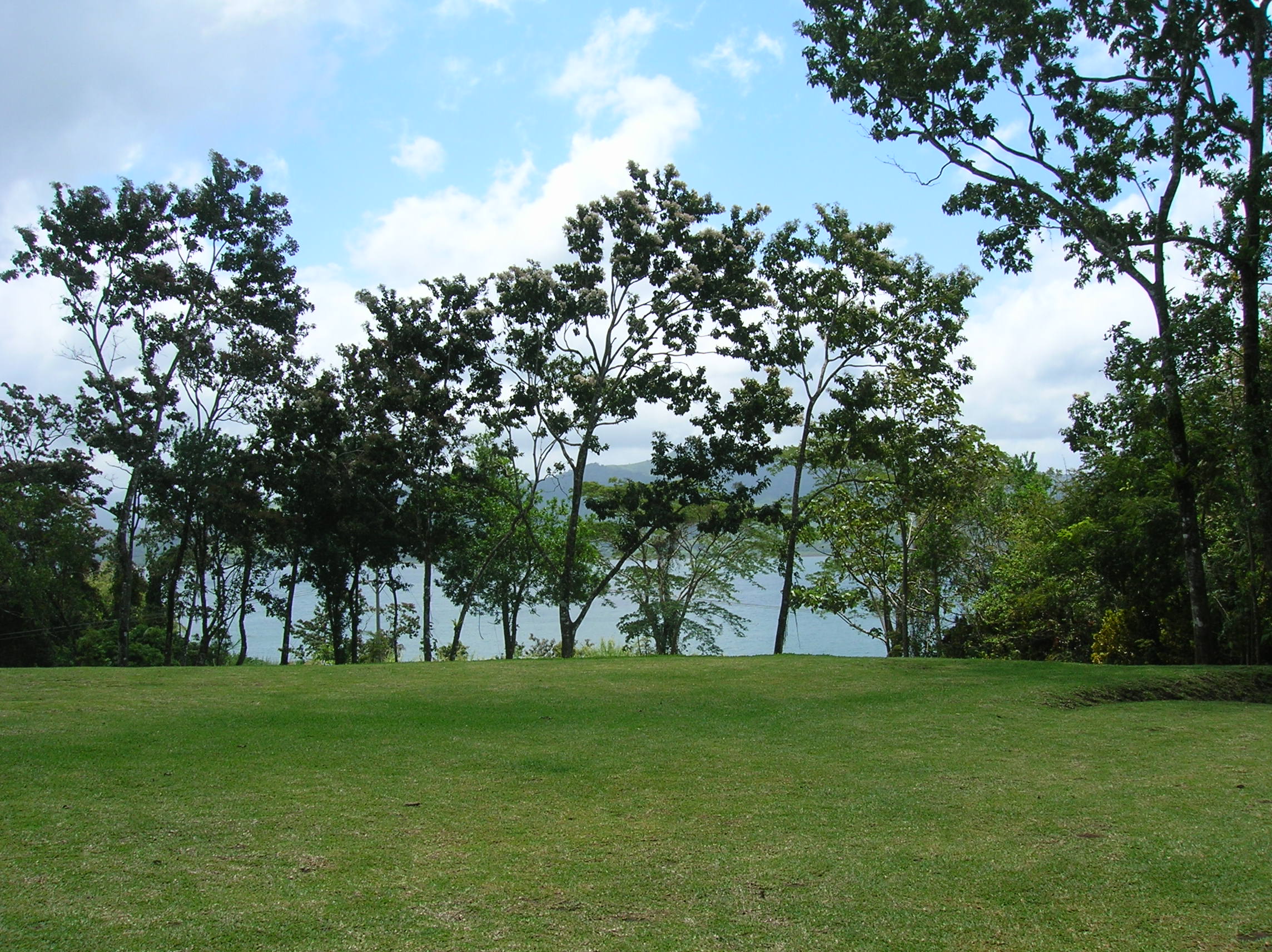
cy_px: 476
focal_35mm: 34
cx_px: 636
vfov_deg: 41.7
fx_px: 1248
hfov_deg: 54.0
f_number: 4.9
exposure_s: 1/424
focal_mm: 5.7
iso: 50
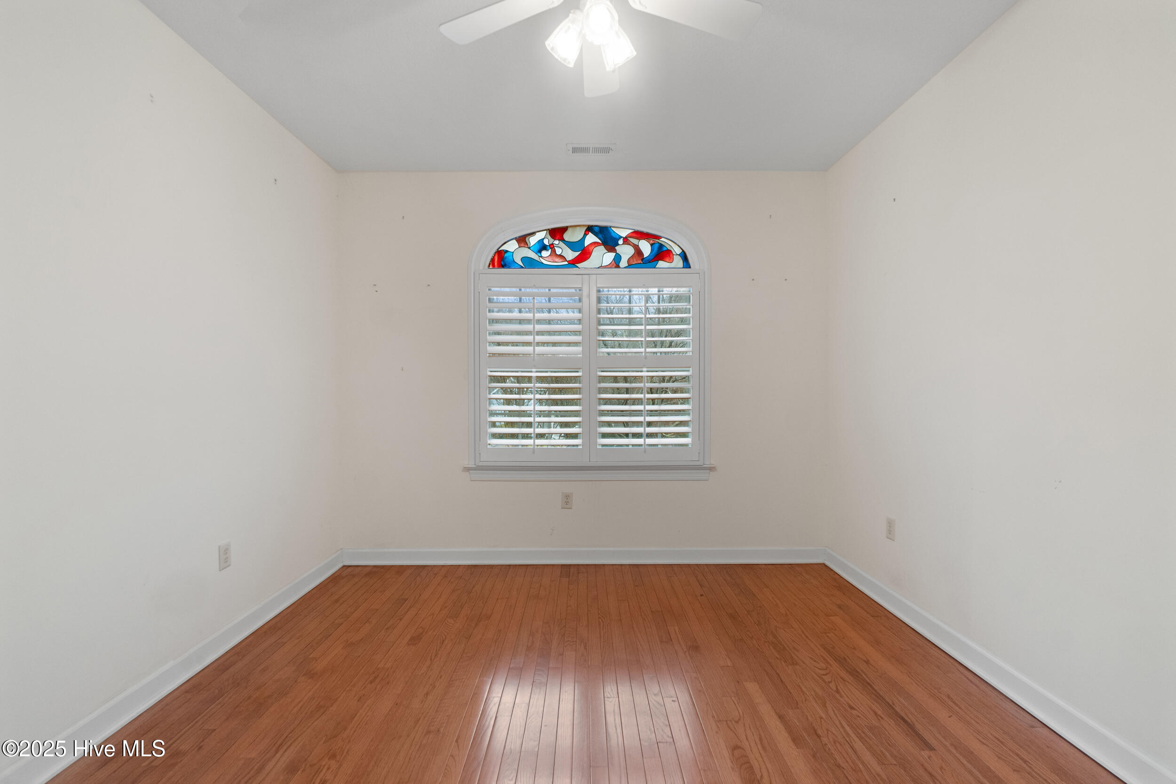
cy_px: 392
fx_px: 490
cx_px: 588
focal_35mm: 15
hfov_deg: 100.4
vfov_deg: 77.3
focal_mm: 10
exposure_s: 1/2.5
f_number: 8
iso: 400
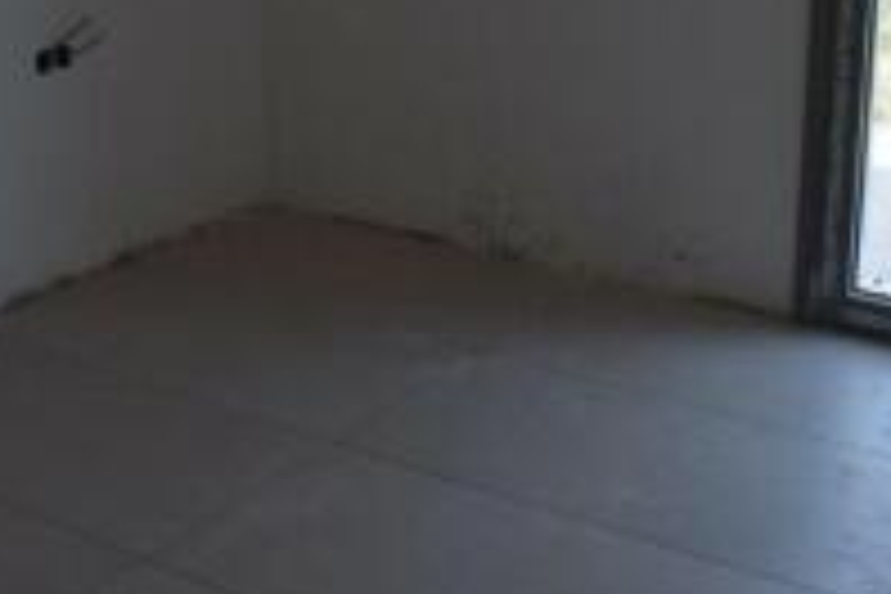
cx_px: 324
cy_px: 110
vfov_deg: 20.7
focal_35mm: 65
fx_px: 1609
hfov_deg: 30.8
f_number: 7.1
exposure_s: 1/200
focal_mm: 18
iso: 400
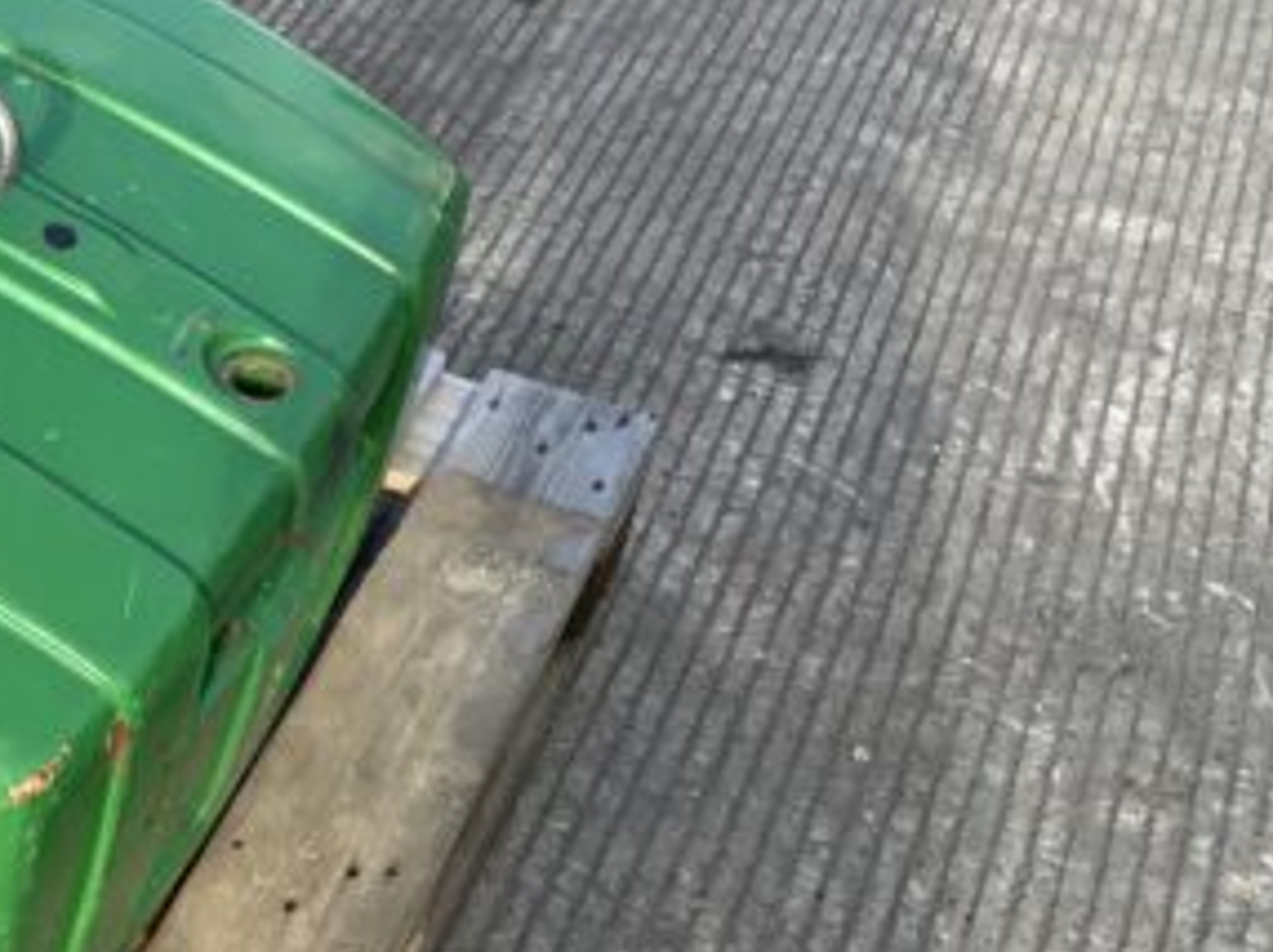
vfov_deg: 22.6
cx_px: -27
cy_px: 476
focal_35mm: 65
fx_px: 2388
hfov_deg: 27.9
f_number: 1.8
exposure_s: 1/574
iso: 16
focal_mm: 3
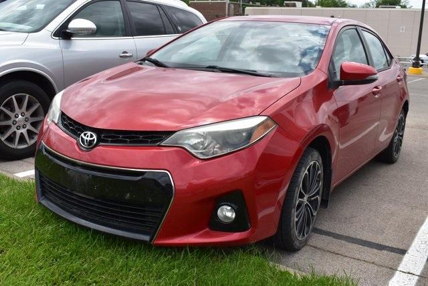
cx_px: 214
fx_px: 446
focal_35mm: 38
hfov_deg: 51.3
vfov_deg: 35.5
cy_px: 143
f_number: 11
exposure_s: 1/500
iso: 400
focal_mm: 25
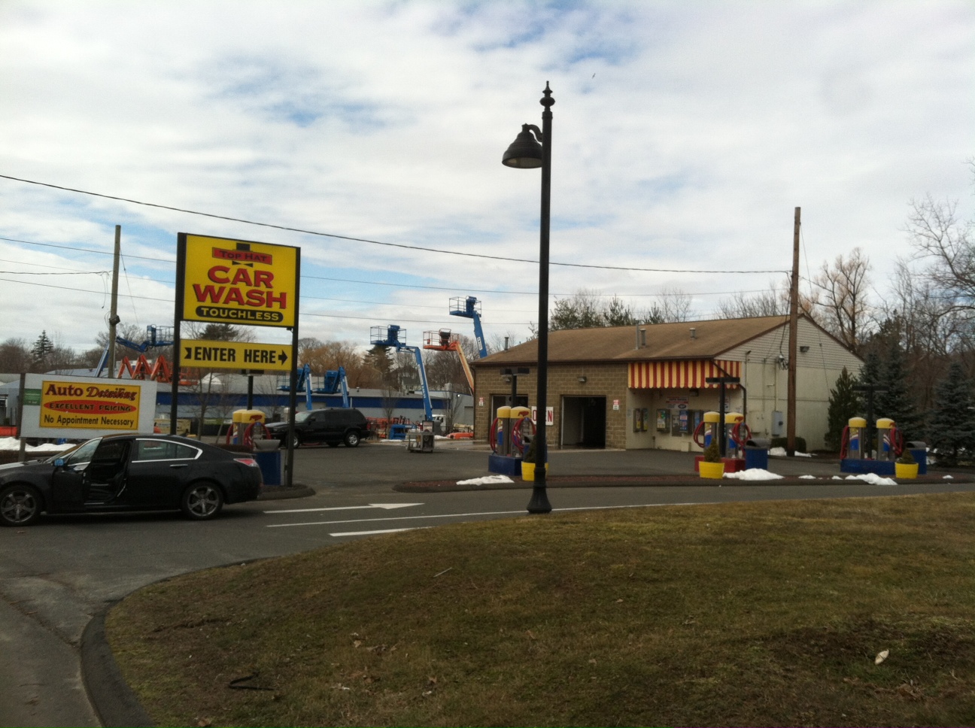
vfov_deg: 40.6
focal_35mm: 35
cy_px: 364
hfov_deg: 52.7
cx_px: 488
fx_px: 984
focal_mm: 3.85
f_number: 2.8
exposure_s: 1/1181
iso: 80
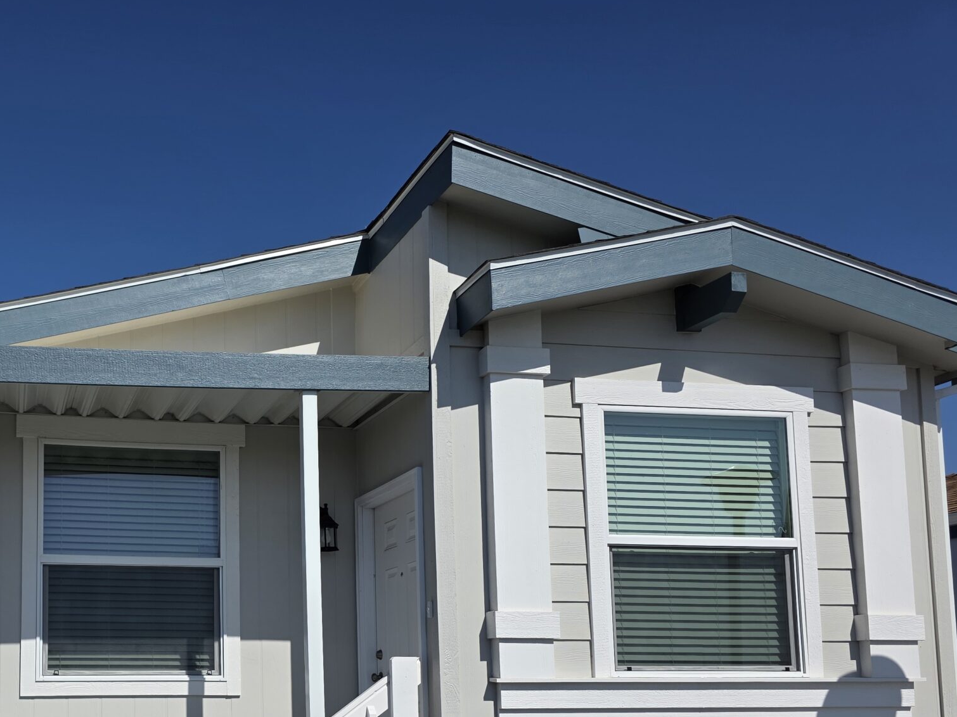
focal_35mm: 39
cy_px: 581
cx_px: 191
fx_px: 1078
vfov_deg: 35.5
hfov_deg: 45.4
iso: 50
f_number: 1.7
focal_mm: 6.3
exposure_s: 1/7944
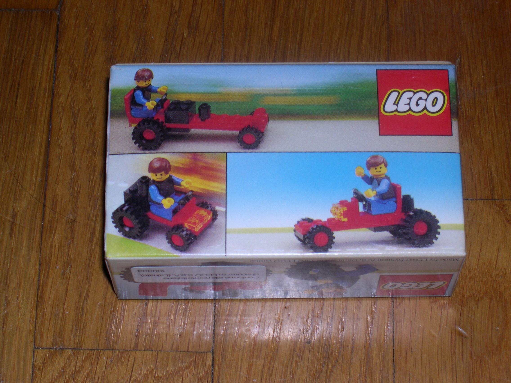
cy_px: 192
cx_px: 256
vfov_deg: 14.5
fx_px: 1506
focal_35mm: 102
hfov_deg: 19.3
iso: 100
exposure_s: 1/60
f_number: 13
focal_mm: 21.6
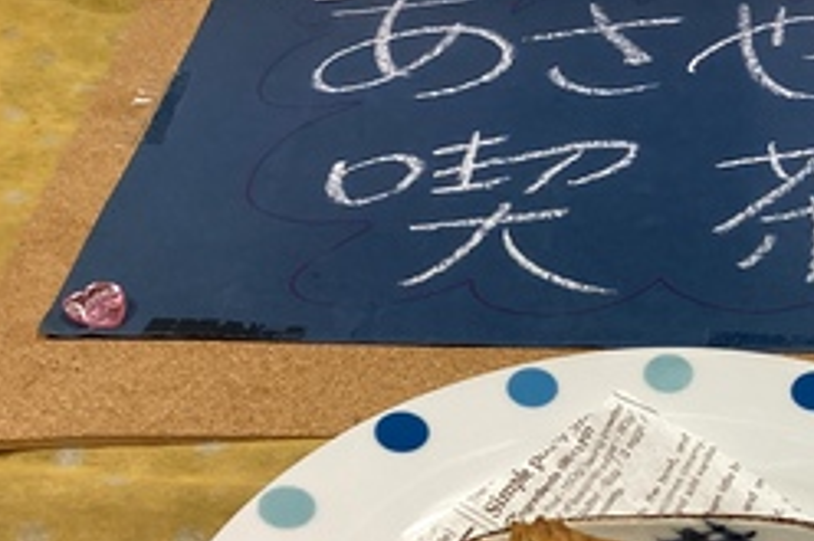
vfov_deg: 19.9
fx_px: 1469
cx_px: 709
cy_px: 602
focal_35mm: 65
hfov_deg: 29.9
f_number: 2.4
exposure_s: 1/50
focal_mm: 3.3
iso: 100
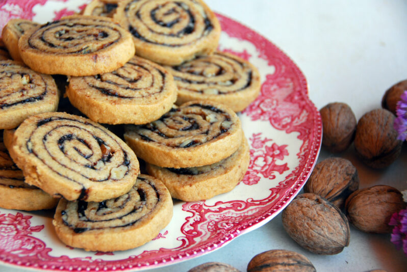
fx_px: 1053
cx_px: 204
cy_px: 136
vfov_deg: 14.7
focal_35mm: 93
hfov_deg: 21.9
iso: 200
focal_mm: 62
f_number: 5
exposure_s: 1/60
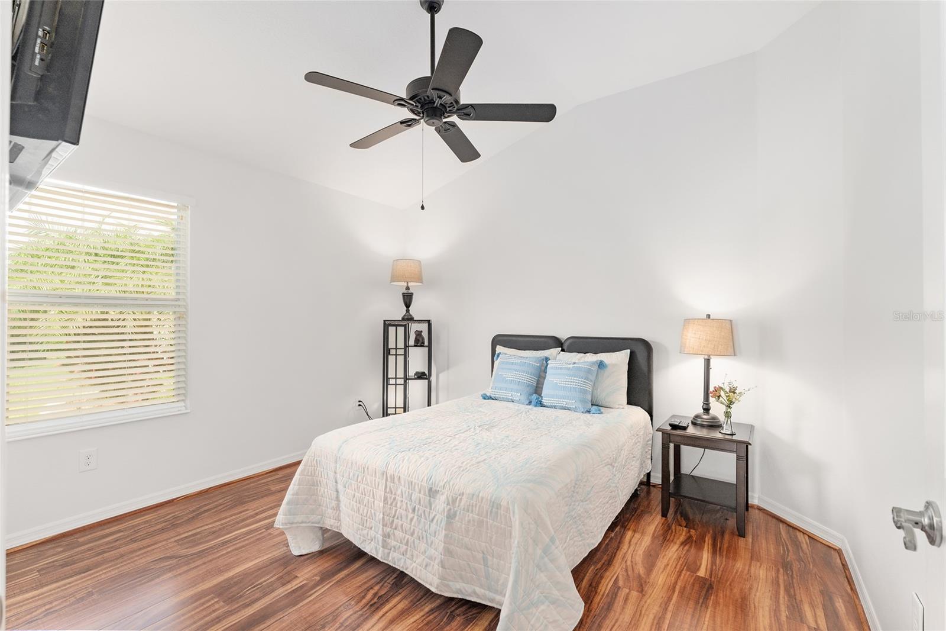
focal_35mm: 16
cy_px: 316
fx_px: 415
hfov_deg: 97.5
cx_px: 473
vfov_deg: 74.4
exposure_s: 1/20
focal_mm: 15.8
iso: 320
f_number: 8
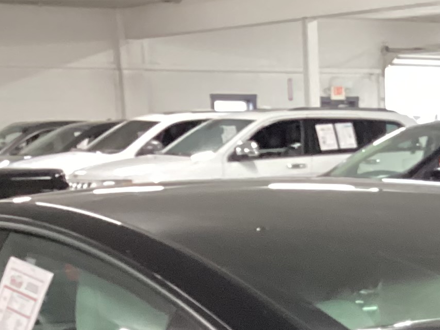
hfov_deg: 16.3
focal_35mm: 119
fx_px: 1513
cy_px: 606
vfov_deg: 11.5
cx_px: 421
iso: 400
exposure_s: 1/33
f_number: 2.4
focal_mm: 3.3
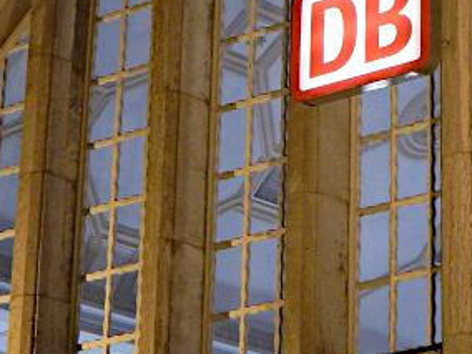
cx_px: 452
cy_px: -176
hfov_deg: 10.8
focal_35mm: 182
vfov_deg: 8.0
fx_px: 2482
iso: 220
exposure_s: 1/30
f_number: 3.6
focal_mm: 7.7
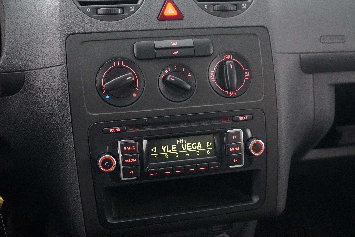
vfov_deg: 31.9
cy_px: 118
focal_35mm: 42
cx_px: 178
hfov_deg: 46.4
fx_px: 414
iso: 6400
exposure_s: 1/15
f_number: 3.5
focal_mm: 28
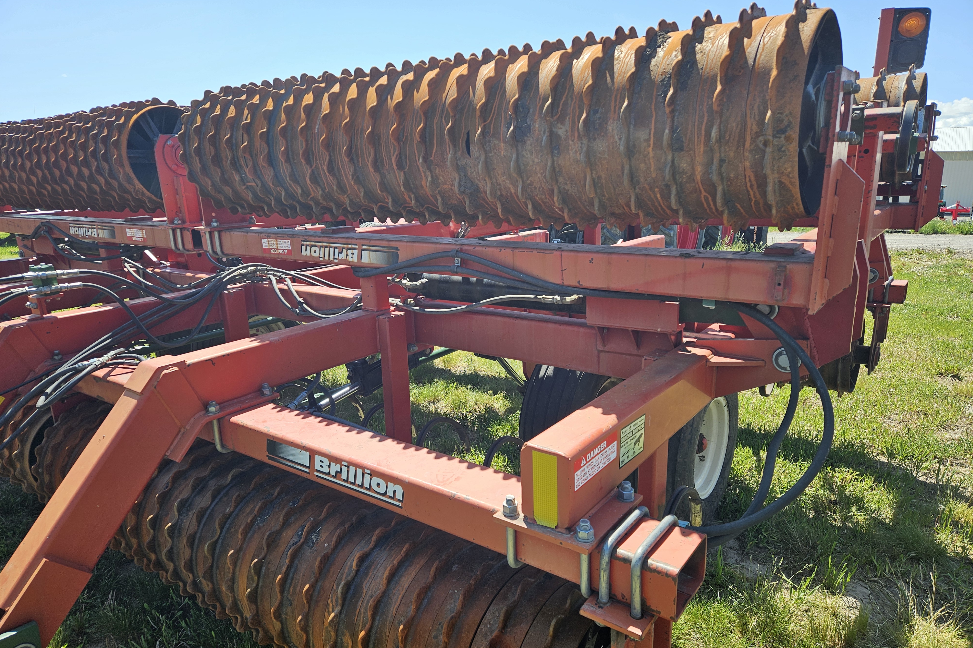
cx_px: 487
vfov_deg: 53.1
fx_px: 649
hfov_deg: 73.7
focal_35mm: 24
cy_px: 355
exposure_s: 1/992
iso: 25
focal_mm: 5.4
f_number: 1.8
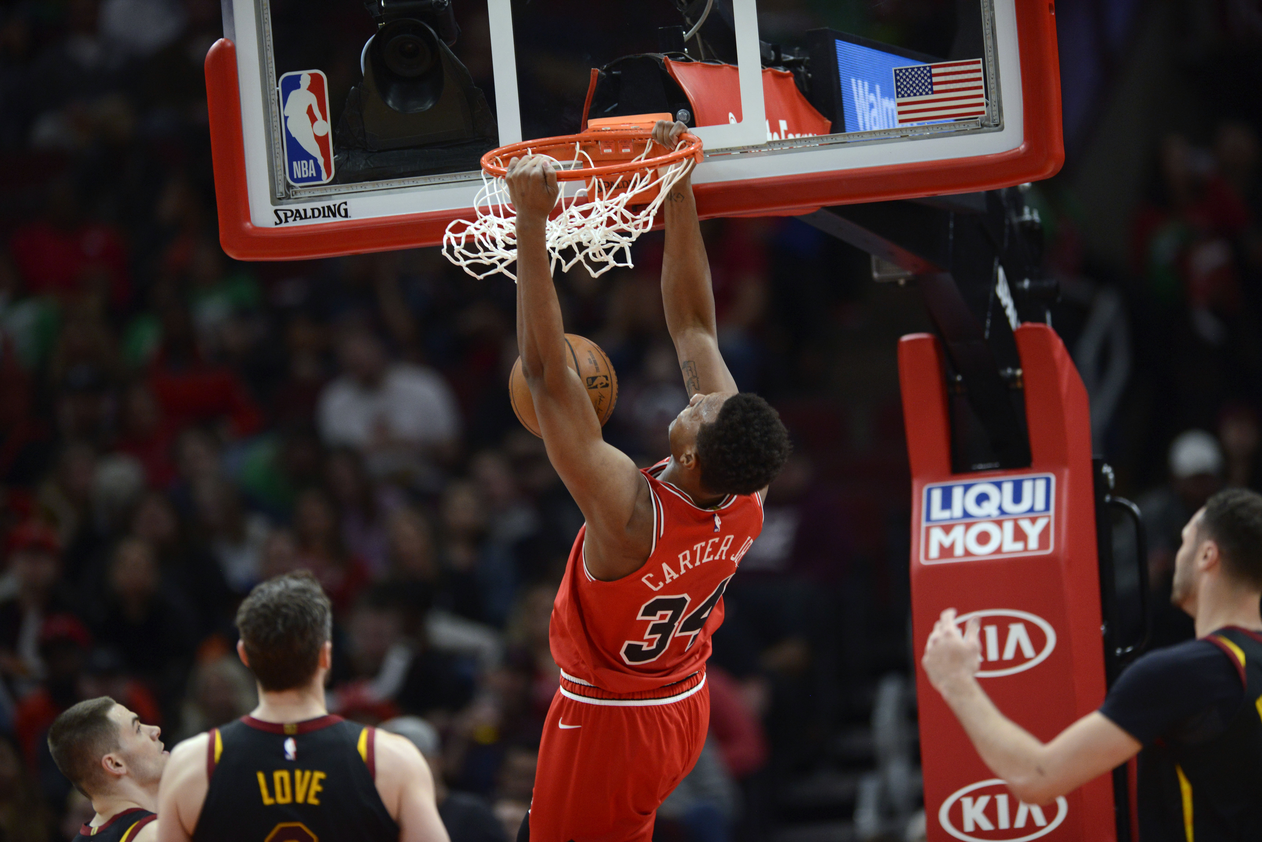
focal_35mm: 400
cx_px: 631
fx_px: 14021
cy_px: 421
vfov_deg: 3.4
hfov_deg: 5.2
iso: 2000
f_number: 4
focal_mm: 400
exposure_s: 1/1000
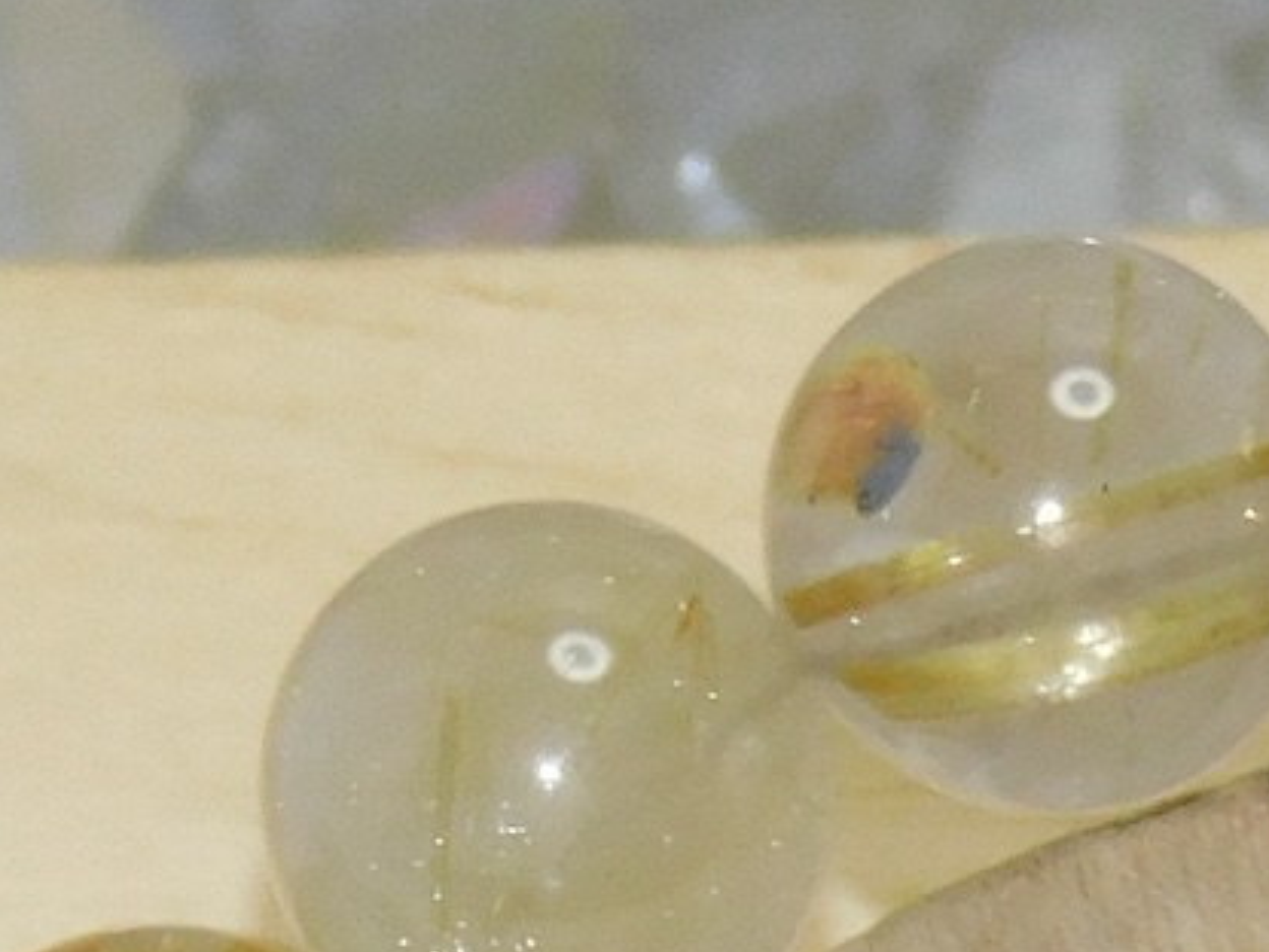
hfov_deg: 1.6
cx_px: 1656
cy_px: 2412
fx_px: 44541
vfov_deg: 1.2
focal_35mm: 1215
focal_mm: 35.9
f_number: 5.4
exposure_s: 1/60
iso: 200
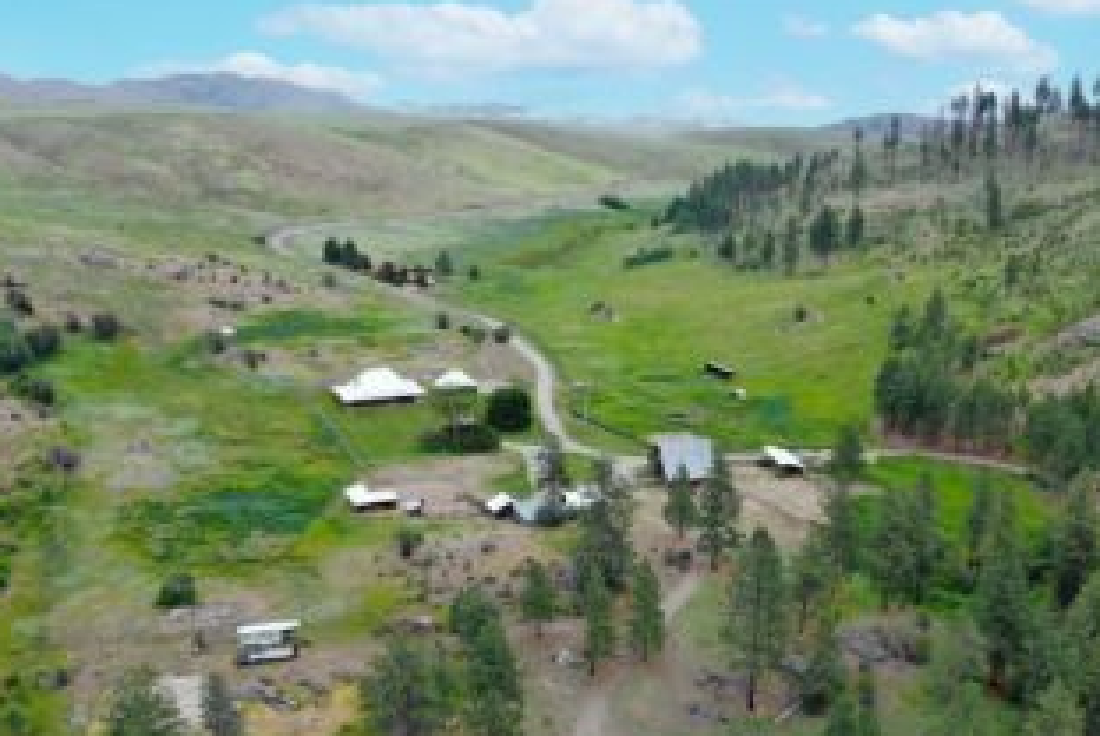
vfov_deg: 36.8
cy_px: 455
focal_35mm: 36
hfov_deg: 52.7
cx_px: 661
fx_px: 1101
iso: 100
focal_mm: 10.26
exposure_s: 1/120
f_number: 4.5
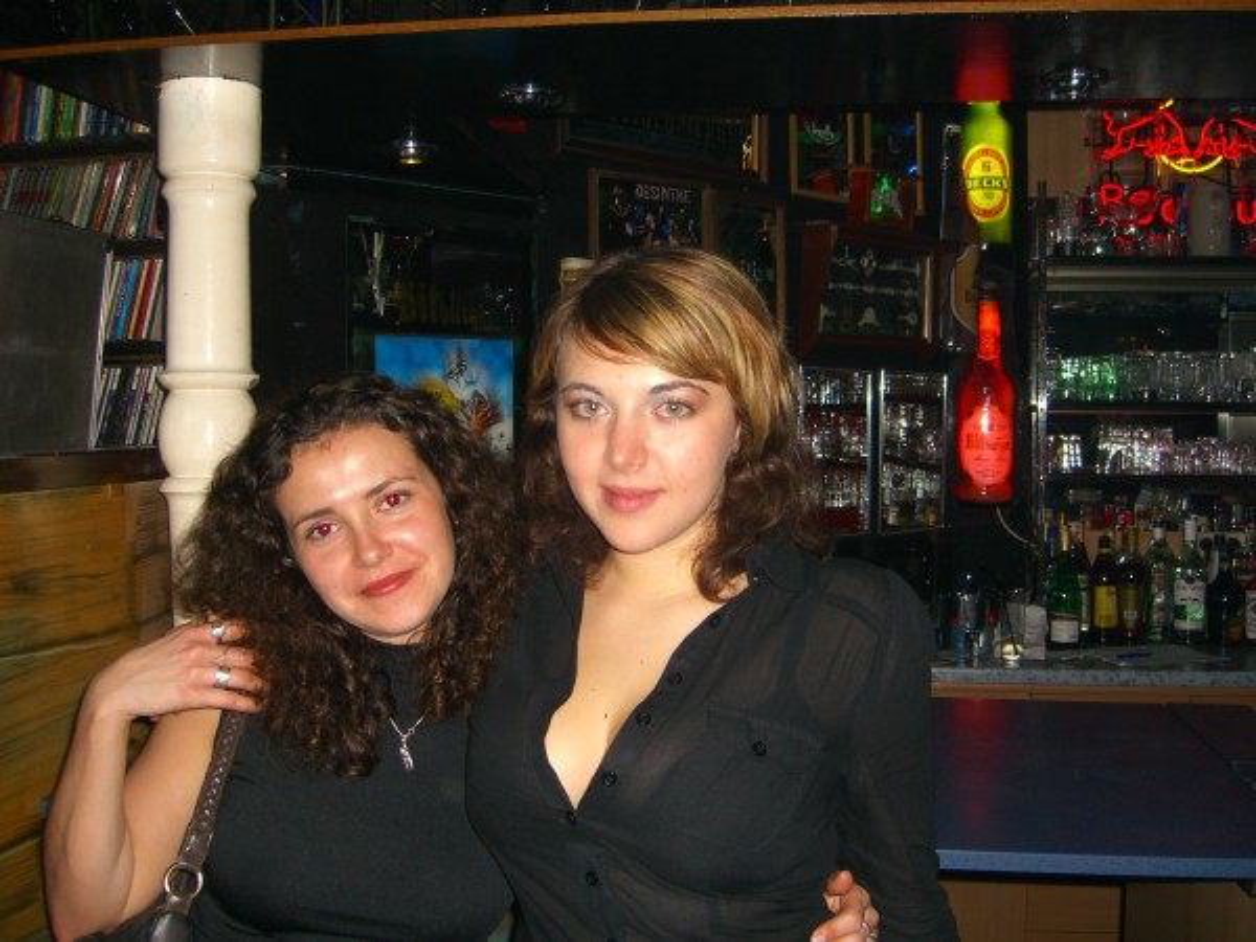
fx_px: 1379
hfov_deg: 49.0
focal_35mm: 38
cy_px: 471
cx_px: 628
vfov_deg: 37.7
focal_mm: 7.9
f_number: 2.8
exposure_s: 1/60
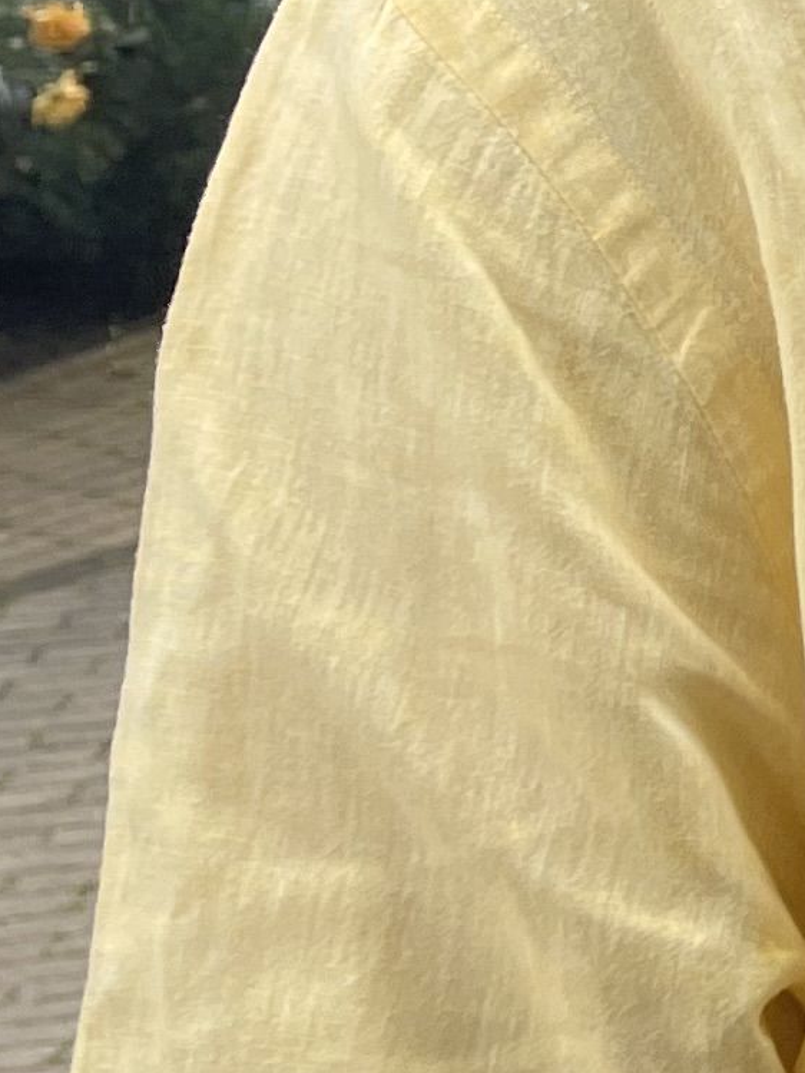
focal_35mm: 140
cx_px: 2719
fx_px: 4340
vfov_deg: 14.0
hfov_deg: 8.3
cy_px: 203
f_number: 1.6
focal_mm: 4.2
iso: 32
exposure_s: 1/221
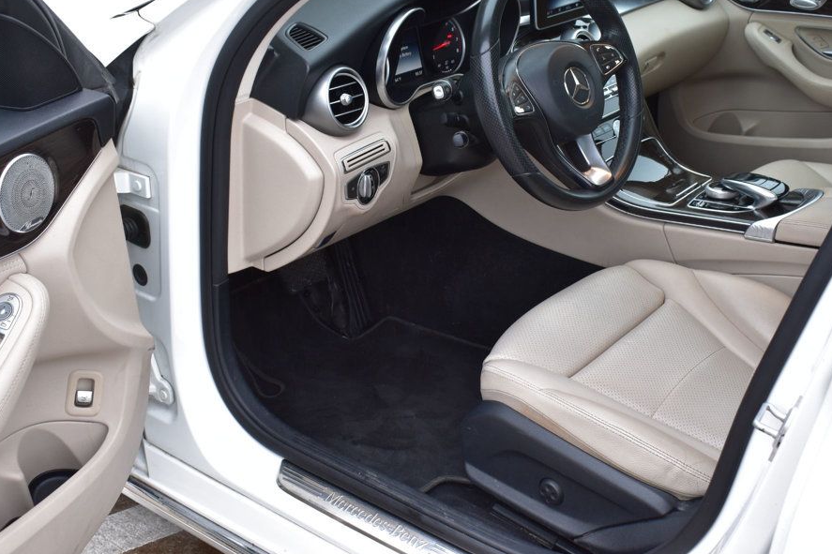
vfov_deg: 29.8
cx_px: 454
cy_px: 236
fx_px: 1040
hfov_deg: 43.6
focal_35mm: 45
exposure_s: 1/40
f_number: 7.1
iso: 400
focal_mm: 26
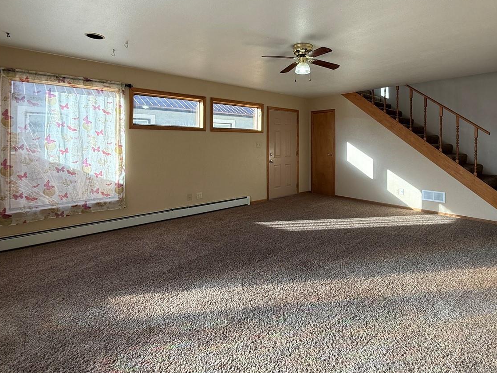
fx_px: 287
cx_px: 278
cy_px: 139
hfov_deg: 81.4
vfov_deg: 65.0
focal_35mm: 20
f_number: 2.2
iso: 64
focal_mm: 2.22
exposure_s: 1/239
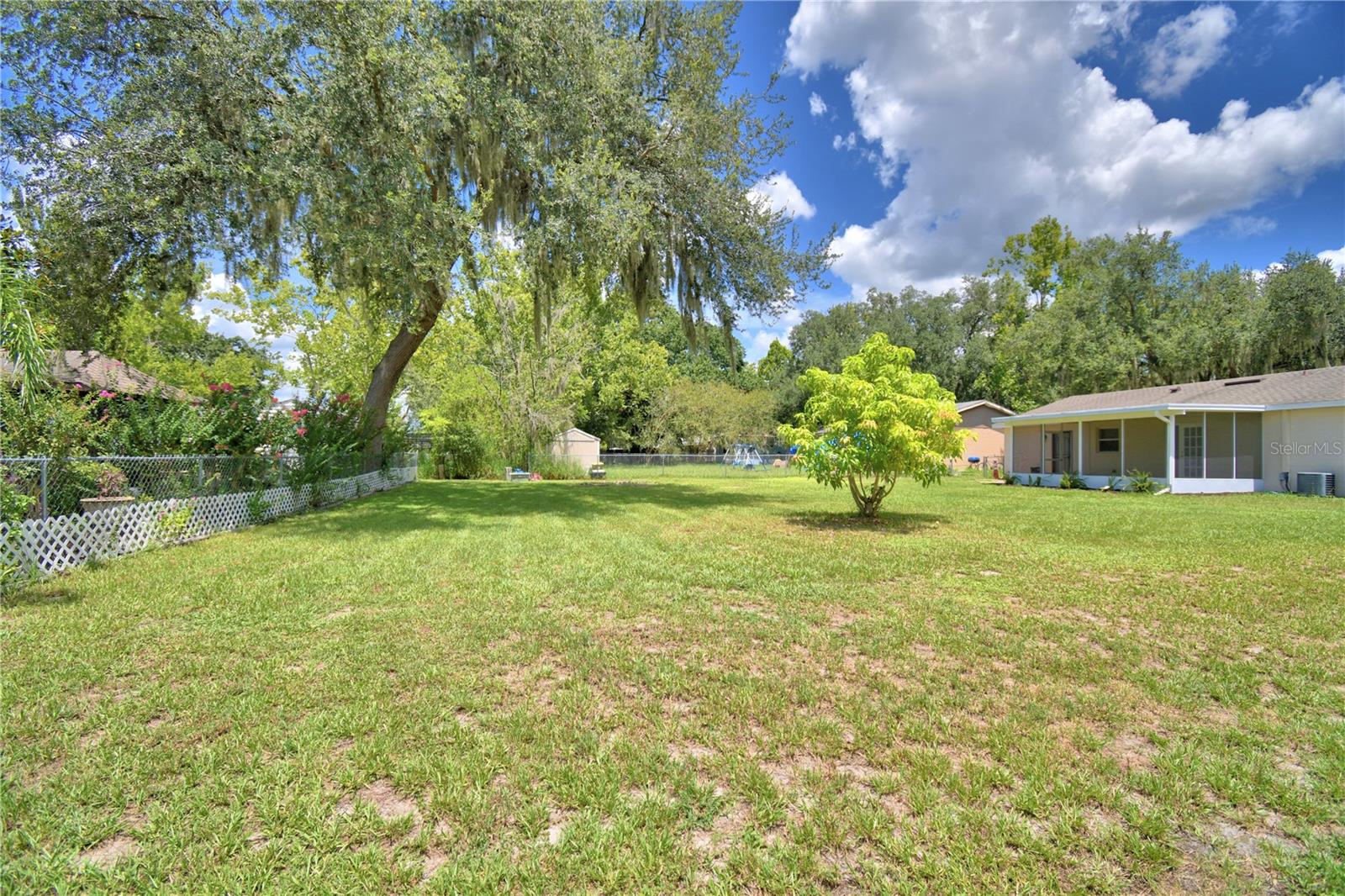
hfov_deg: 100.4
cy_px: 448
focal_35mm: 15
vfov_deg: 77.3
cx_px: 672
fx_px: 560
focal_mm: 10
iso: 100
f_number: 4.5
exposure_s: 1/1000
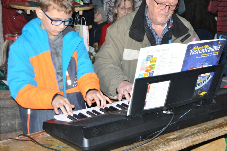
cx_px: 156
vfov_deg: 19.6
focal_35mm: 69
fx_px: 434
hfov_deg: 29.0
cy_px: 53
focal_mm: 32
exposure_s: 1/60
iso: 800
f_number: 4.2
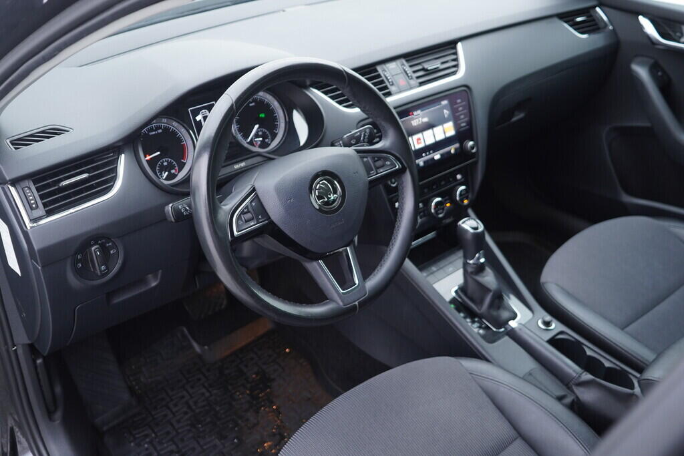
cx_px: 342
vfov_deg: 36.9
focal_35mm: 36
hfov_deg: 53.1
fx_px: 684
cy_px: 228
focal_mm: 24
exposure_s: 1/40
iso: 250
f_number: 2.8
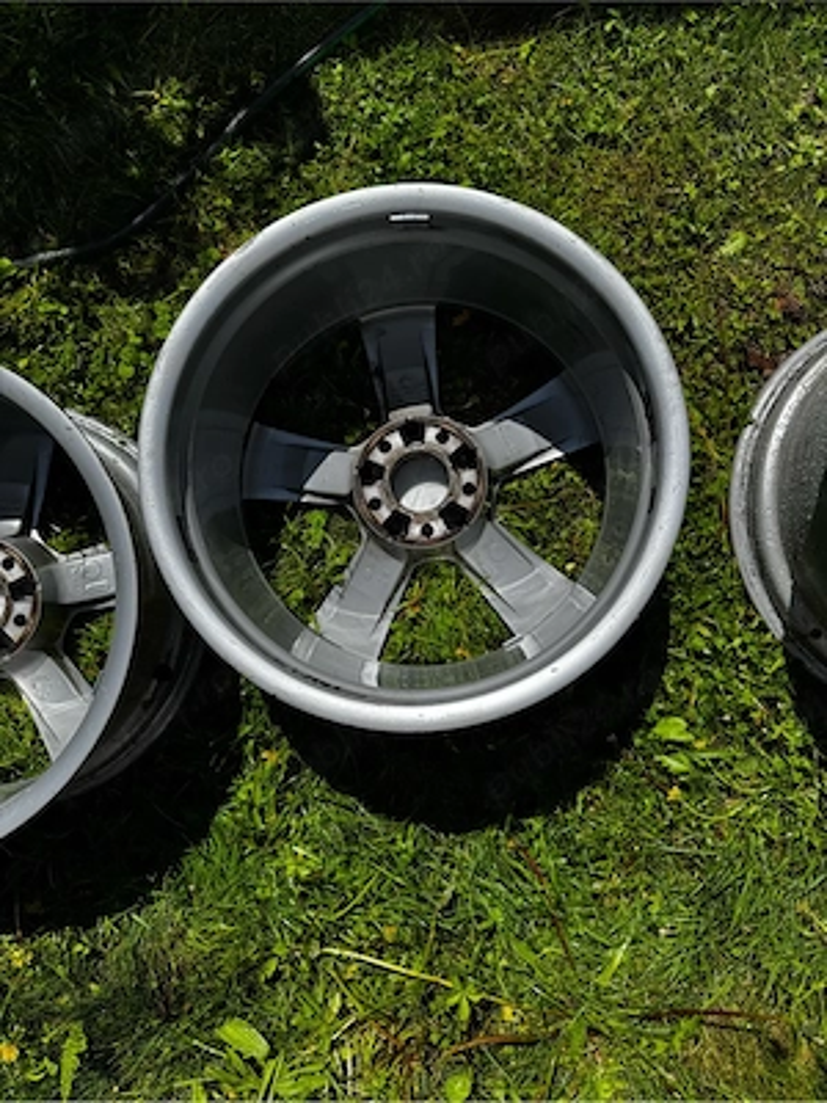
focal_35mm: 24
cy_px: 552
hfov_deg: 56.8
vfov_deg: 71.6
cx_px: 414
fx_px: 765
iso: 80
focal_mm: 6.76
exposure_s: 1/4310
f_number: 1.78
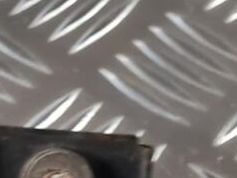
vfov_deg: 9.0
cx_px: -22
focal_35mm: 154
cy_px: 362
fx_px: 1054
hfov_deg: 12.6
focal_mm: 5.4
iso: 640
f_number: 1.8
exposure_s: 1/25
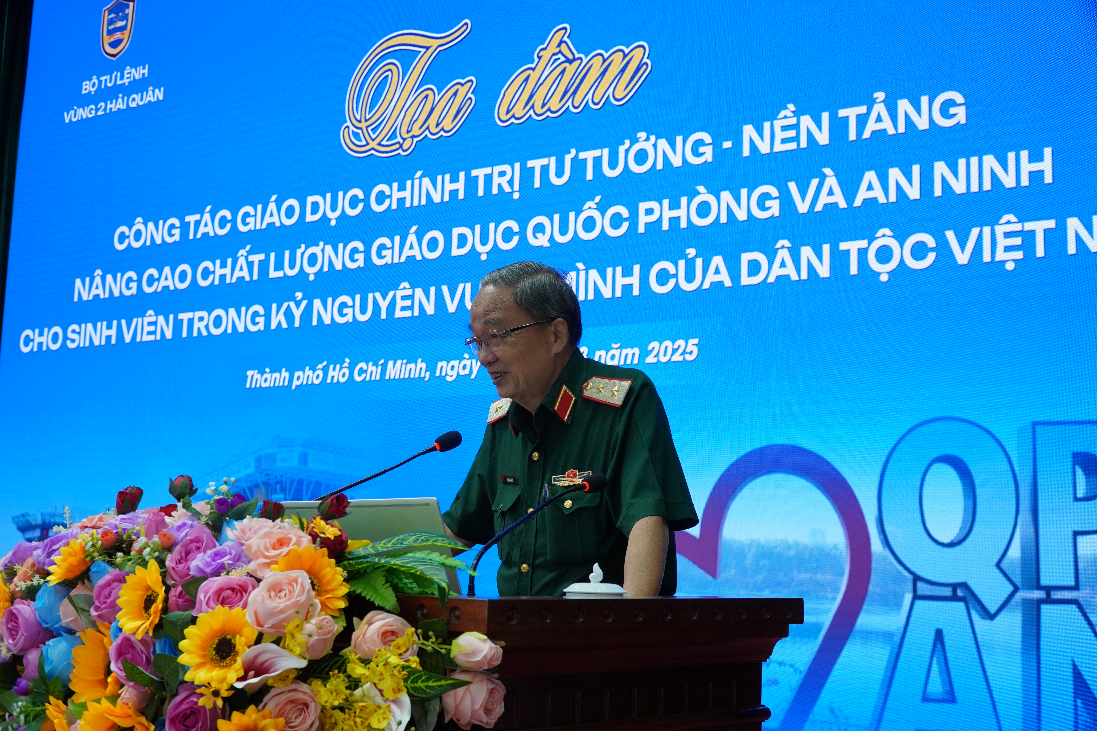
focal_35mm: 39
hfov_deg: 49.6
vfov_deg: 34.2
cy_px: 366
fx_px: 1188
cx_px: 548
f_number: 4.5
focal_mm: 26
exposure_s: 1/50
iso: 320
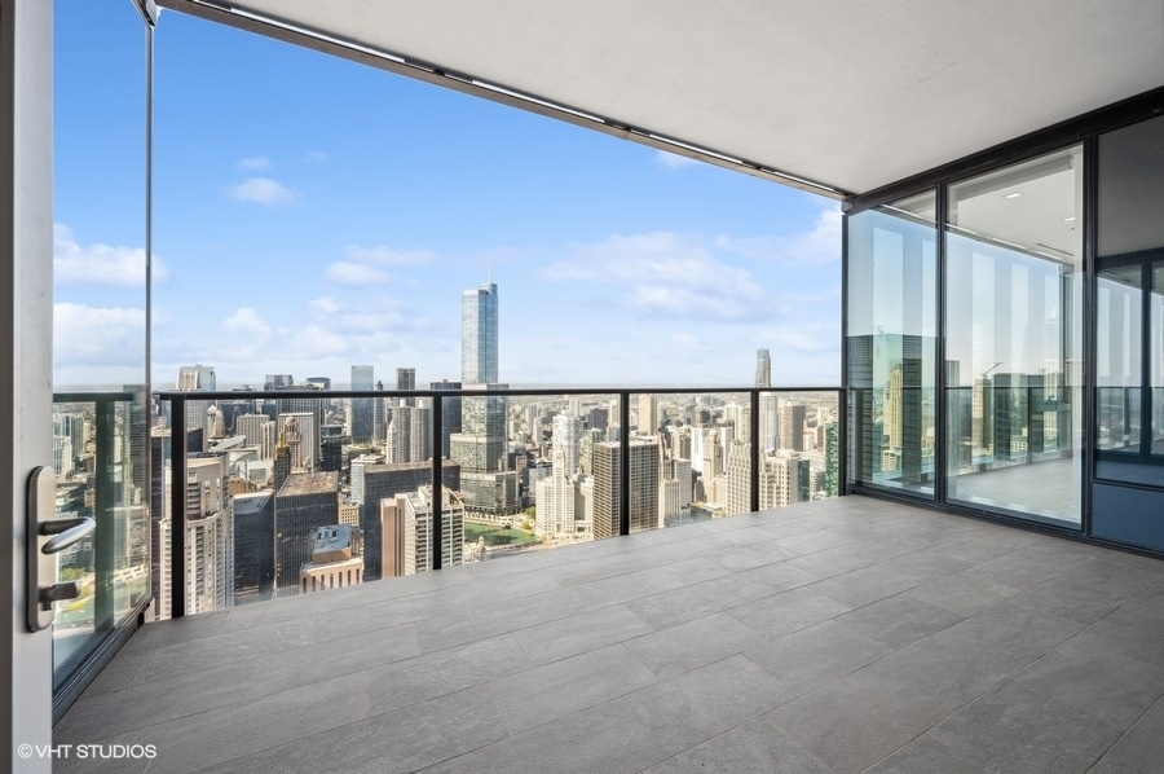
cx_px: 582
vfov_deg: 81.1
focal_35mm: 14
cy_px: 387
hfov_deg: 104.3
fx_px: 452
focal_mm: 14
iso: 320
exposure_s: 1/160
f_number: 8
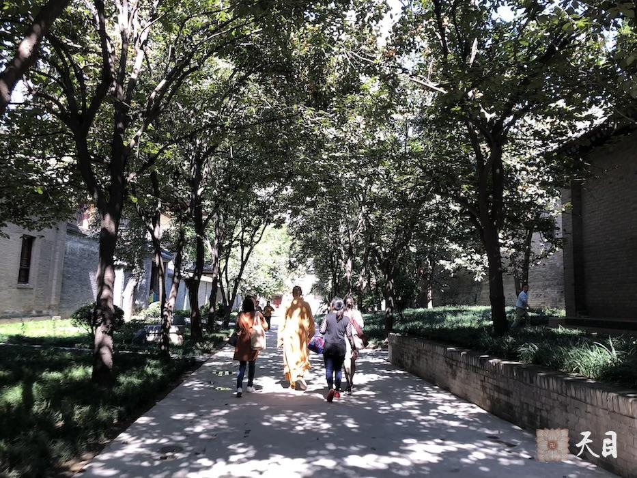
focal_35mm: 28
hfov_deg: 63.4
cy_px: 239
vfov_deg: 49.8
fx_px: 515
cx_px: 318
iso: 25
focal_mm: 3.99
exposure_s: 1/120
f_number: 1.8
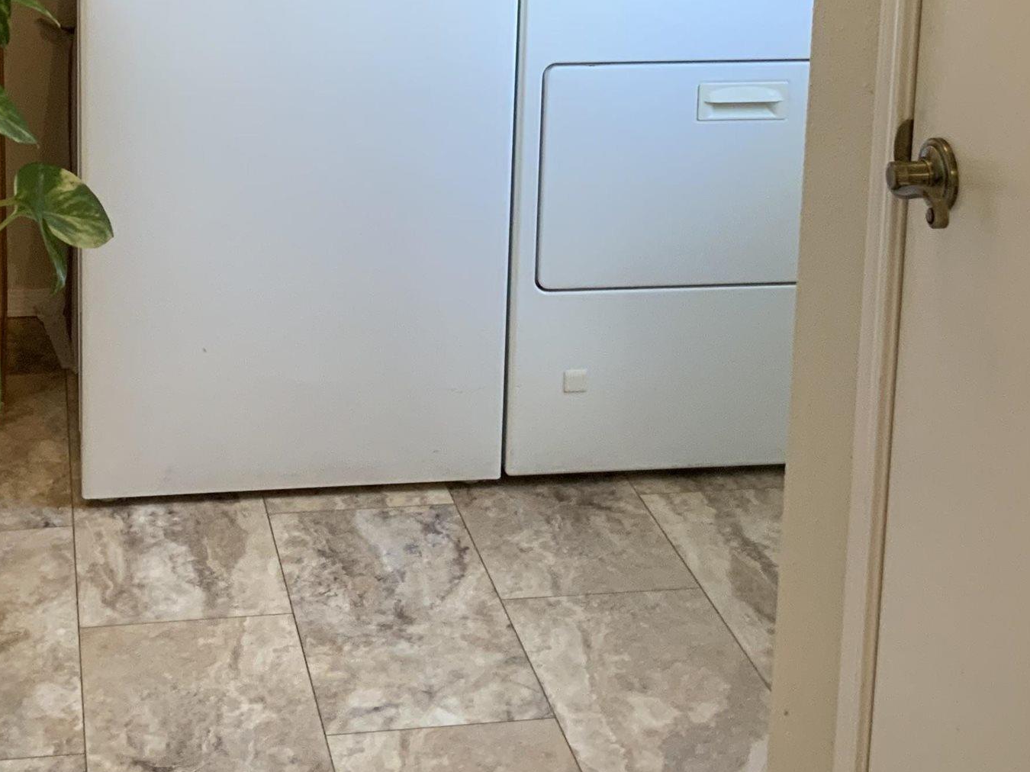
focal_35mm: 66
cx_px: 337
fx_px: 1963
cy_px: -38
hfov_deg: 29.2
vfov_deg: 21.3
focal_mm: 3
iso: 125
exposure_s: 1/60
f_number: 1.8
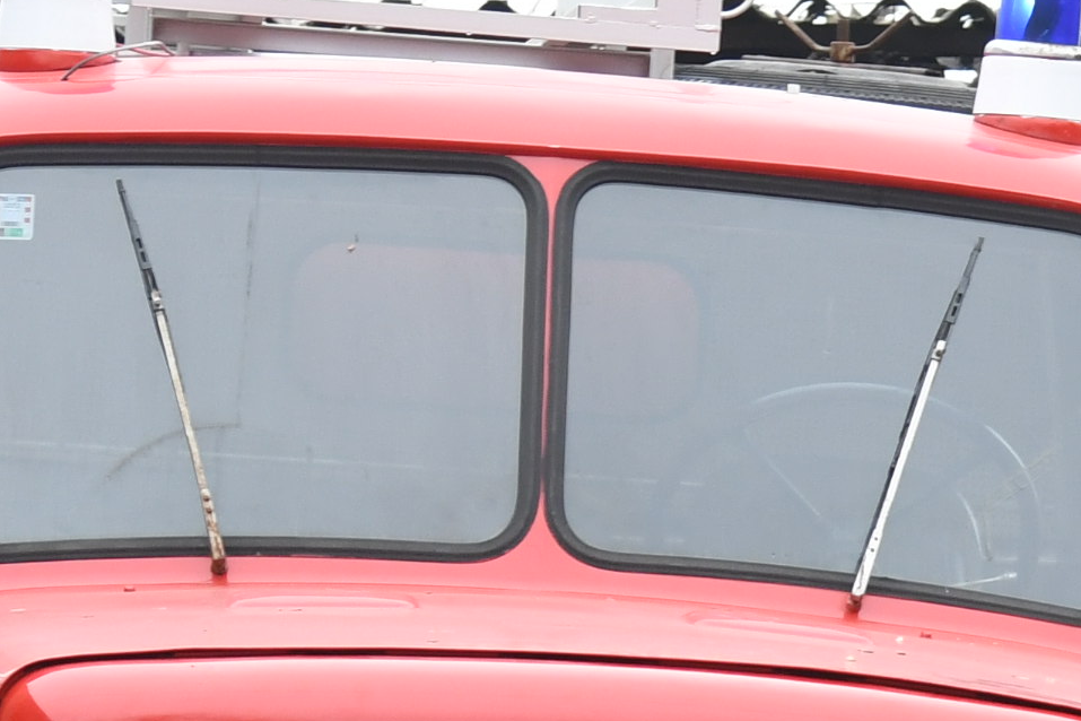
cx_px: 1237
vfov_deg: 4.5
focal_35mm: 301
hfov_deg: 6.8
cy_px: 933
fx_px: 9038
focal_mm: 46
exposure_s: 1/250
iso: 500
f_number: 4
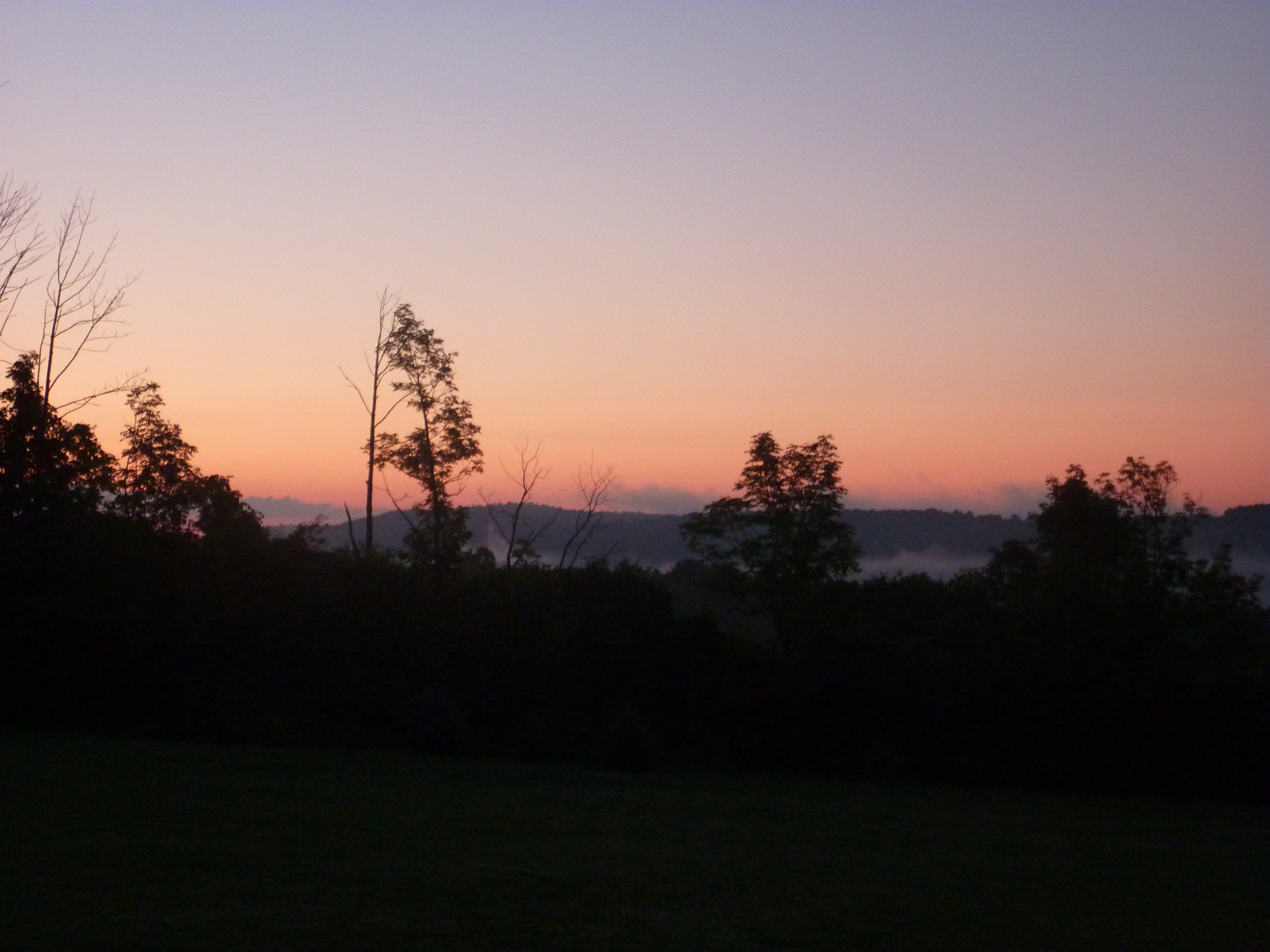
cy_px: 476
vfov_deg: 21.9
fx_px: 2458
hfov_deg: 29.0
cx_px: 635
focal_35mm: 67
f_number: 4.1
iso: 400
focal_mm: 11
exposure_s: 1/20
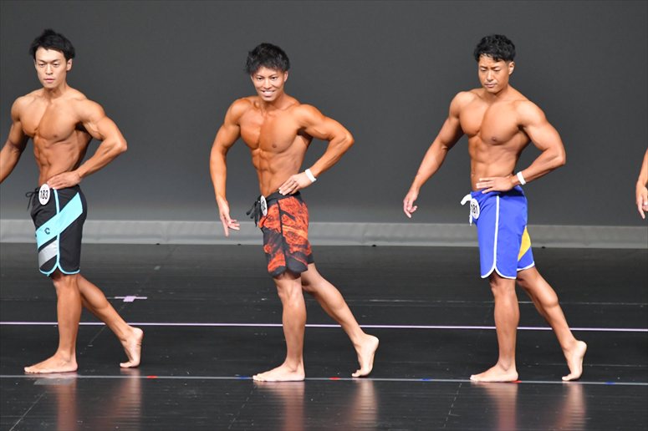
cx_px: 324
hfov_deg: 6.5
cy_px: 216
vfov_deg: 4.4
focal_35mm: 315
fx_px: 5667
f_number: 5.6
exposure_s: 1/400
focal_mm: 210
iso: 5000
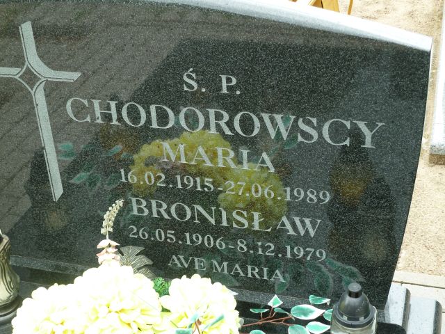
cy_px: 167
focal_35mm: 59
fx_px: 758
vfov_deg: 24.8
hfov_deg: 32.7
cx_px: 222
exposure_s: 1/50
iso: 80
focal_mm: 9.7
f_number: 3.9
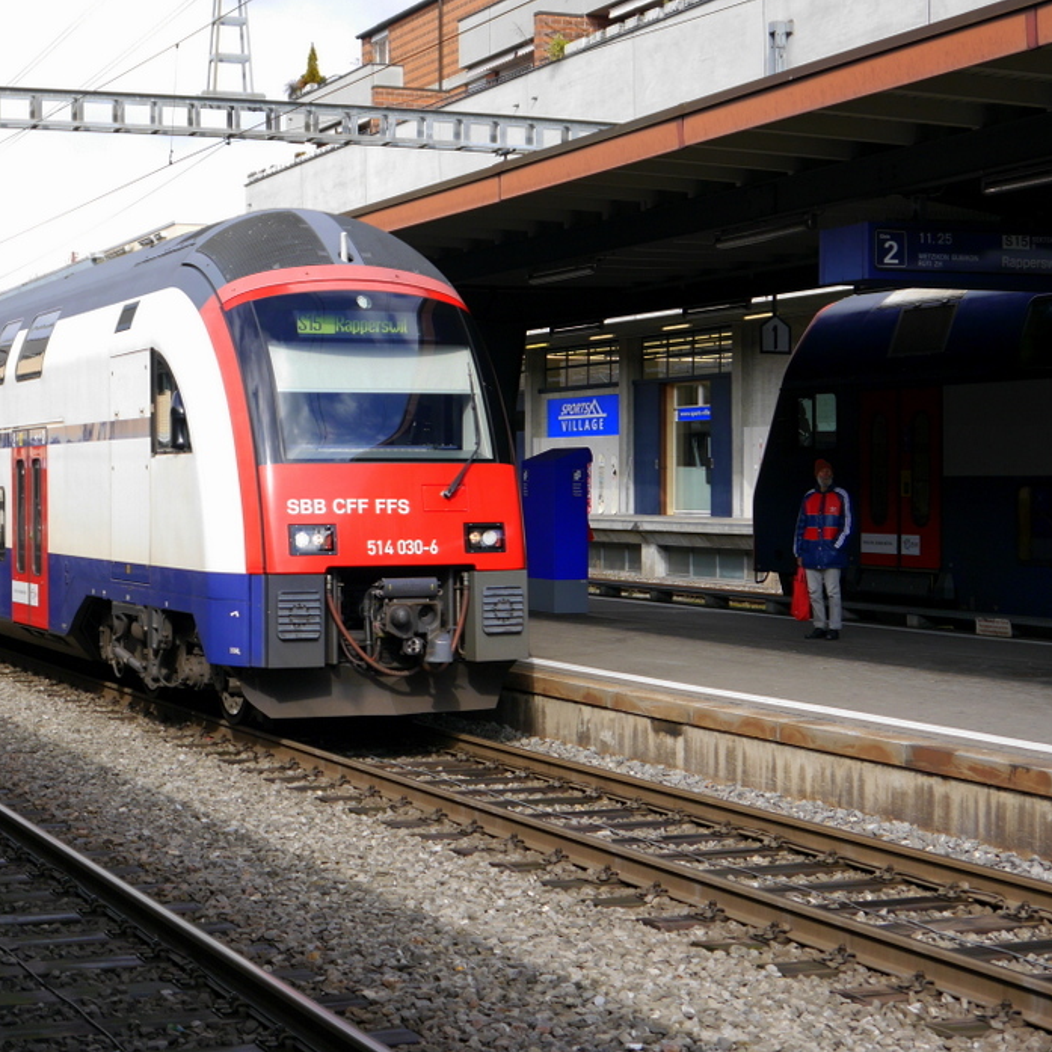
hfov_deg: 25.4
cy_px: 505
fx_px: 2304
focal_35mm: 67
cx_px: 267
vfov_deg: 25.7
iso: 160
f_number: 5
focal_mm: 24
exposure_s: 1/400
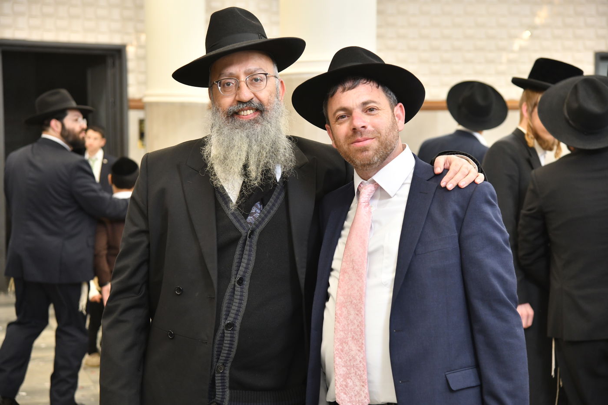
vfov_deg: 17.5
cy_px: 202
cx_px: 304
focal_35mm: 78
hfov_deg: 26.0
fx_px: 1317
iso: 1000
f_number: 5
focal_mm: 78
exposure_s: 1/200
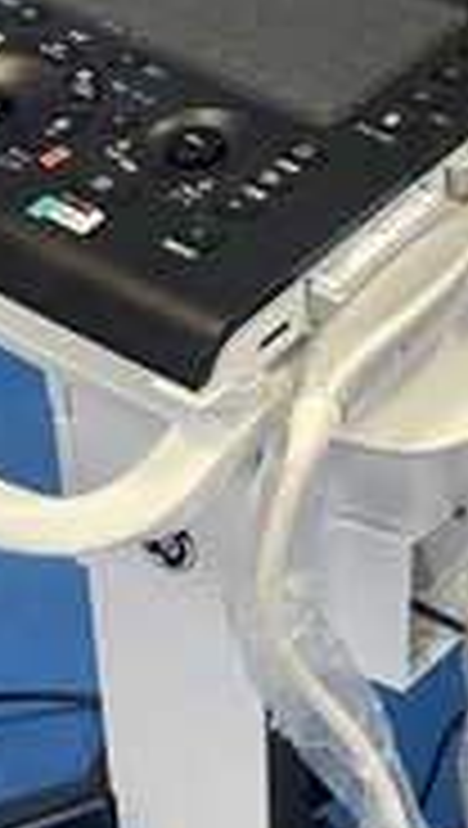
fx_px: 1802
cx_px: 436
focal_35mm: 82
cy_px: 364
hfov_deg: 14.6
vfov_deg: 25.9
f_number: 1.6
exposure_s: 1/40
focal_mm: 4.2
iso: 500
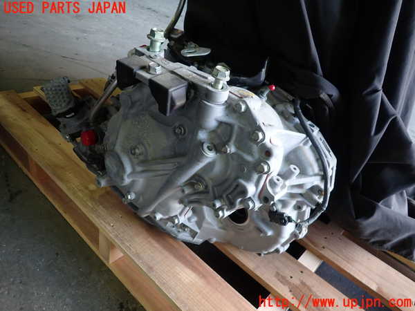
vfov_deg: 54.9
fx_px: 300
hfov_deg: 69.4
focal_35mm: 25
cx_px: 208
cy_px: 156
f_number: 2
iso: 200
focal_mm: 4.5
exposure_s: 1/50
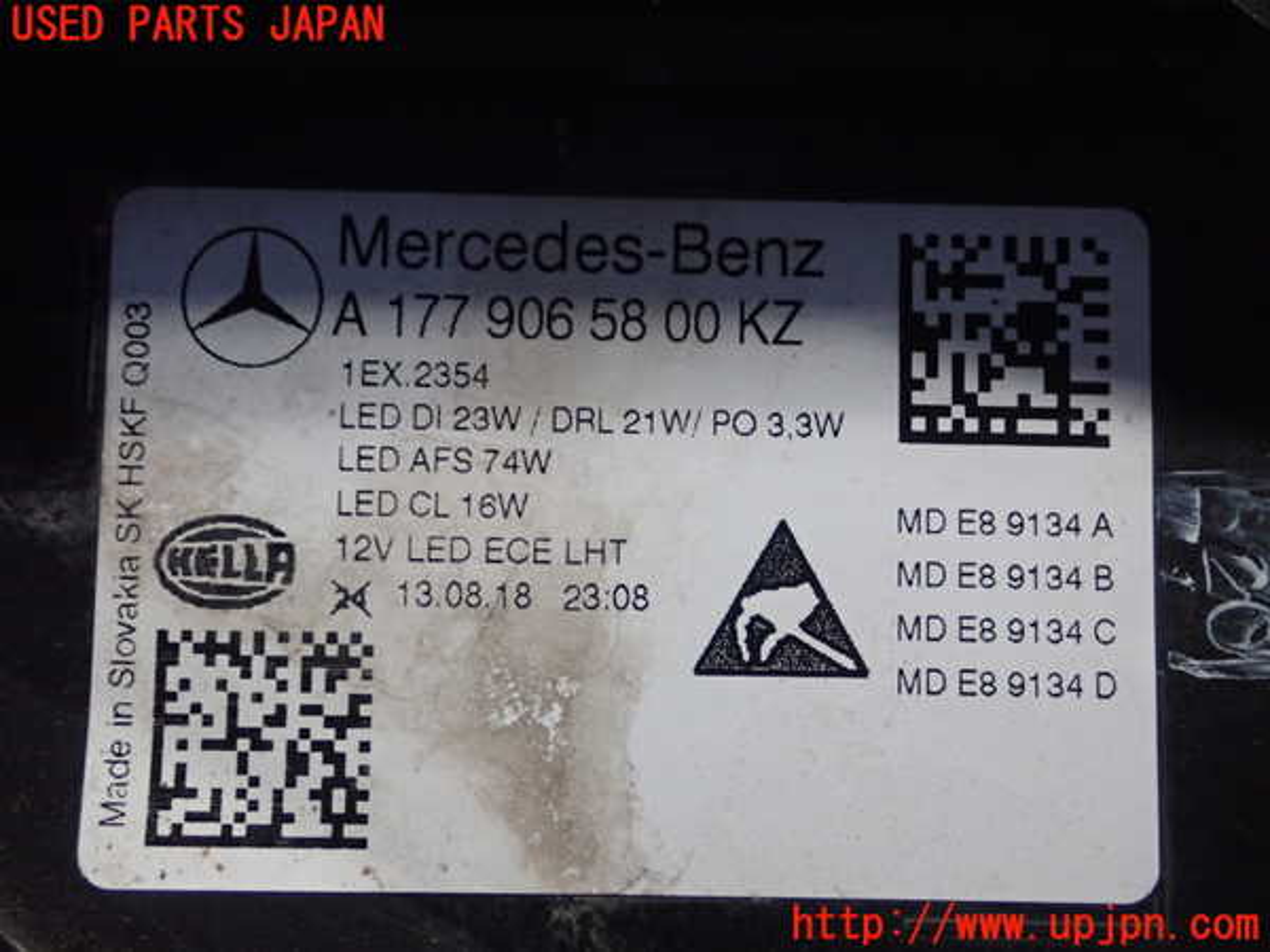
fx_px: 1944
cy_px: 476
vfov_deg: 27.5
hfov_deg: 36.2
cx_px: 635
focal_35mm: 53
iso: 500
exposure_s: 1/50
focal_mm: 9.61
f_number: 3.4
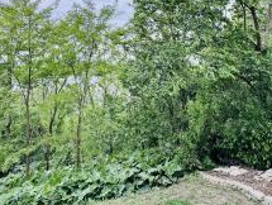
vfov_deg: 49.5
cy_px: 35
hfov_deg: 65.7
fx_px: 205
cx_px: 178
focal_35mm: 26
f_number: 2.2
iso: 40
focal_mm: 2.22
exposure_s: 1/362
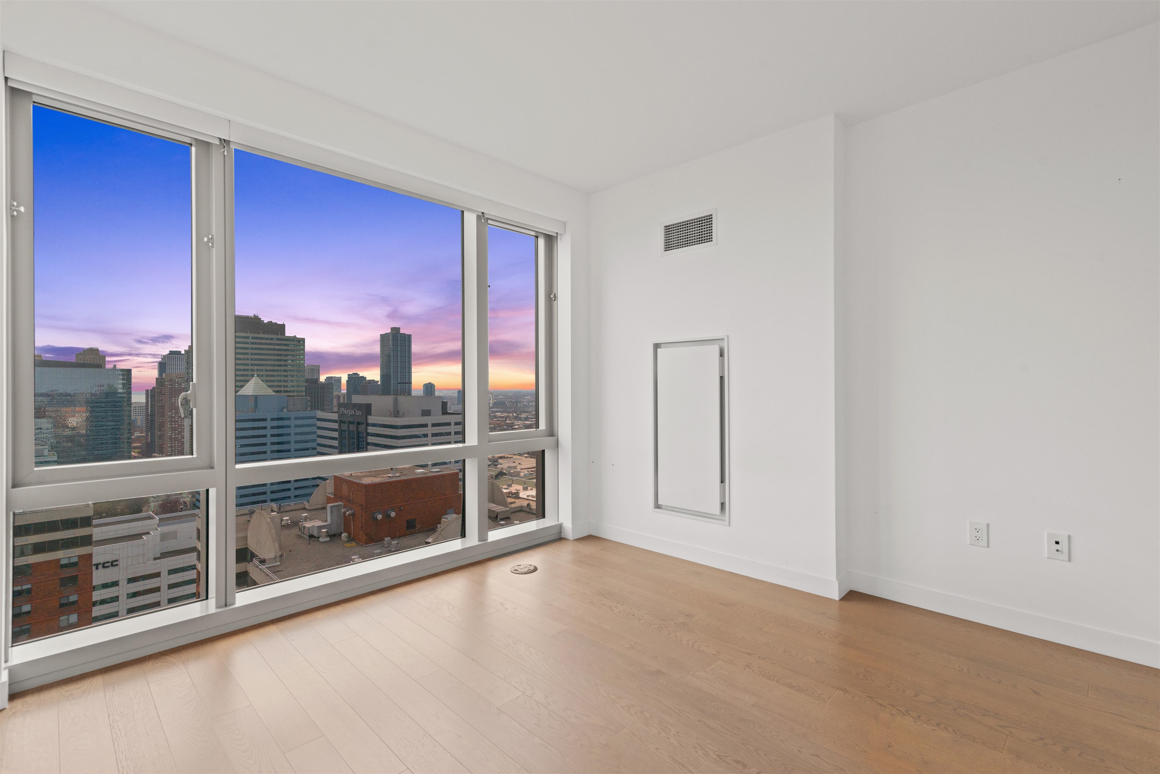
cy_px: 387
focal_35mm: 16
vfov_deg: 73.8
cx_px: 580
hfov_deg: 96.7
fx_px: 516
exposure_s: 1/250
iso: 400
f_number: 8
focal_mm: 16
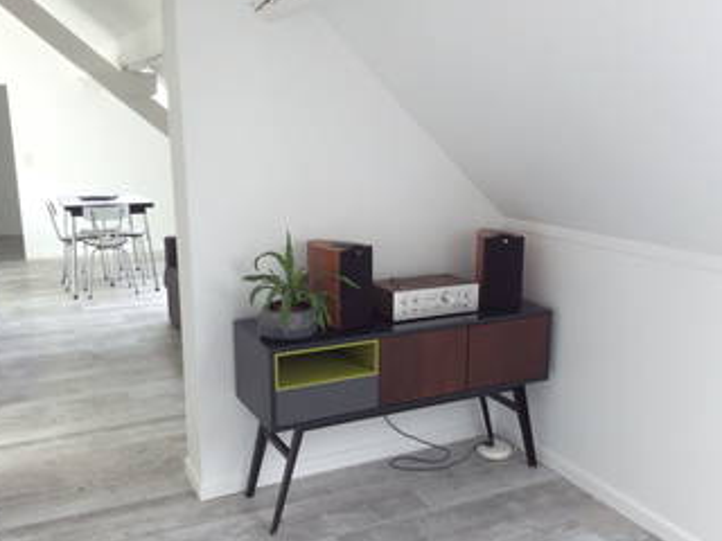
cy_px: 286
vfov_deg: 39.6
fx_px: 751
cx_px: 390
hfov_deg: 51.3
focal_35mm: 36
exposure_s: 1/100
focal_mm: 3.3
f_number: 2.4
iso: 64
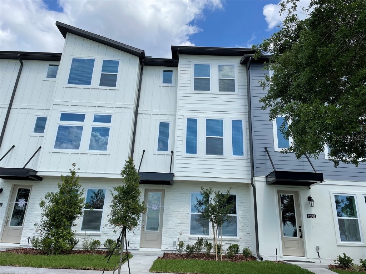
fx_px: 275
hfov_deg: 67.3
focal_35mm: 26
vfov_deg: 53.1
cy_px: 137
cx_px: 183
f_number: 1.6
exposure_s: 1/3509
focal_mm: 4.2
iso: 32
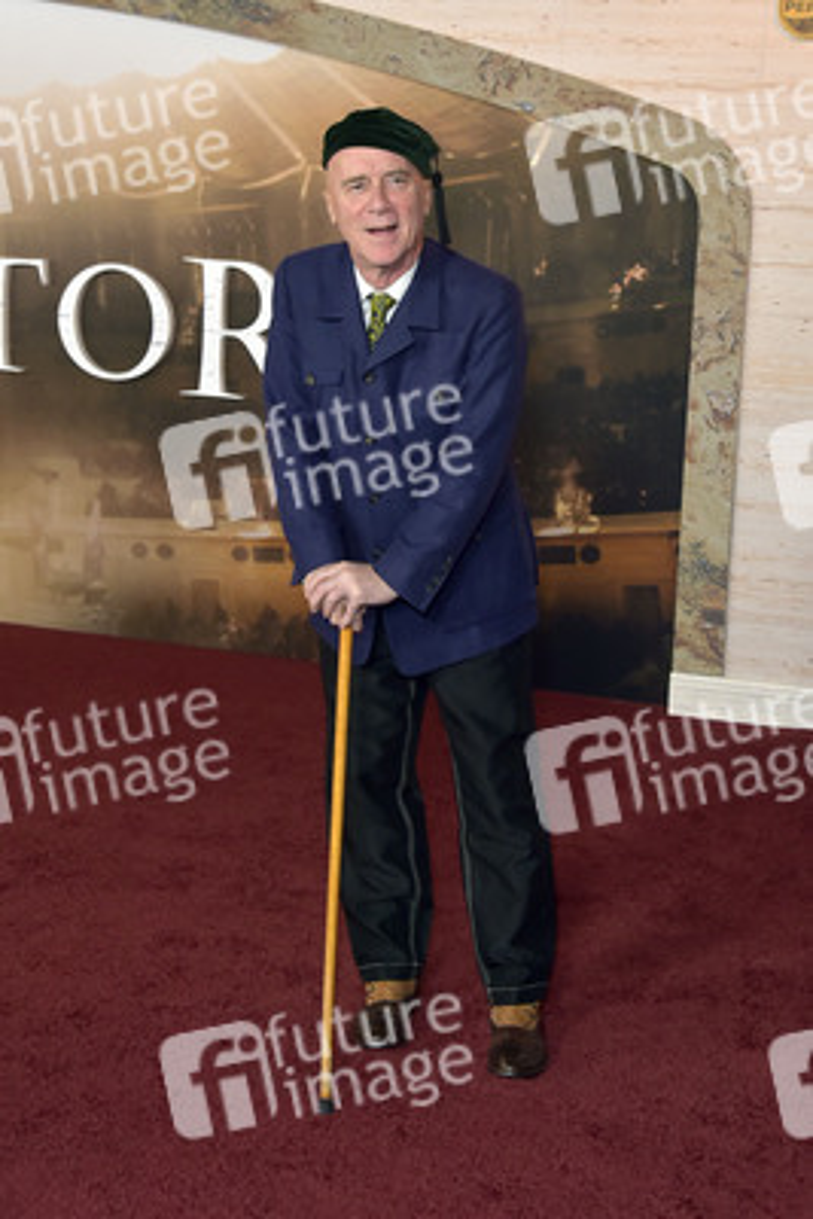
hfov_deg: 29.3
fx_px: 1557
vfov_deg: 42.7
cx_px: 406
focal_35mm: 46
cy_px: 610
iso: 1000
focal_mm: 46
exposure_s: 1/250
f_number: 5.6
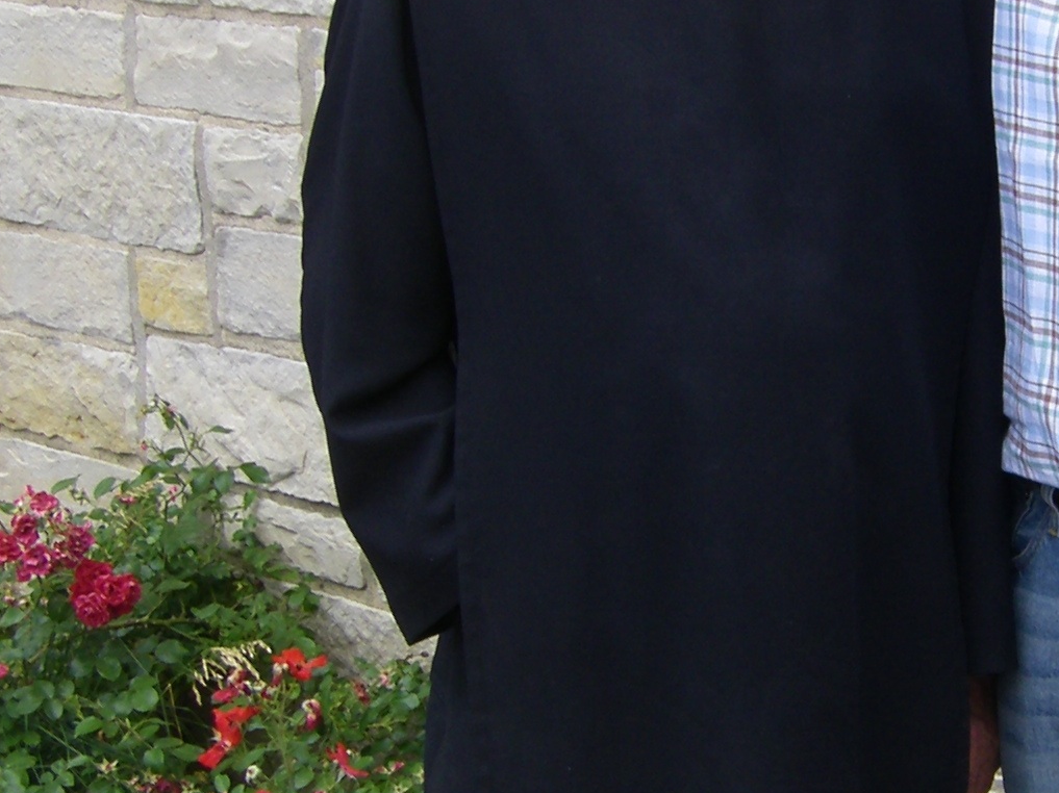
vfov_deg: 12.1
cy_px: 358
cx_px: 883
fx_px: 3731
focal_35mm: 122
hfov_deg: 16.0
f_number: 3.5
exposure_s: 1/160
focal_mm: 6.3
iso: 64
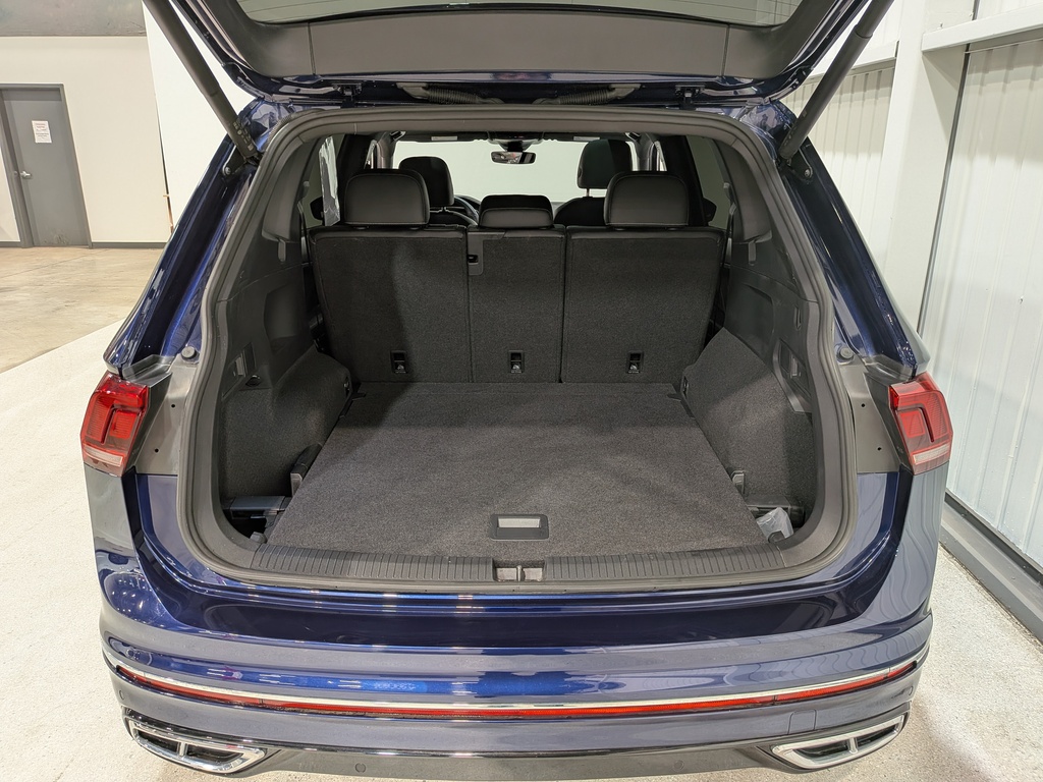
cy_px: 391
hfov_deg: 71.6
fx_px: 723
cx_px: 522
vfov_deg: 56.8
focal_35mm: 24
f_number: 1.7
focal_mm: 4.53
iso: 33
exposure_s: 1/24
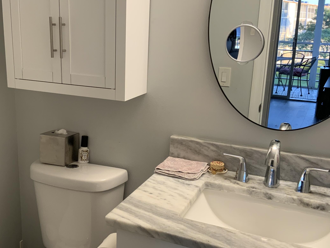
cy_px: 130
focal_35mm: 42
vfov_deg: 34.4
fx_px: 400
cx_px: 129
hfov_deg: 44.5
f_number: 1.8
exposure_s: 1/60
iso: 64
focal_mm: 3
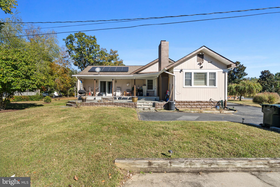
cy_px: 94
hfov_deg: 100.4
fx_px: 117
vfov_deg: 77.3
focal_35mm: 15
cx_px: 140
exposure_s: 1/200
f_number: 7.1
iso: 250
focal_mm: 15
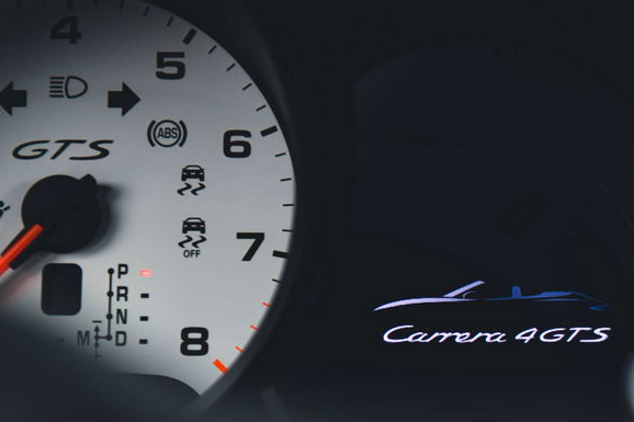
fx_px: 2183
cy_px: 340
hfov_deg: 16.5
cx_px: 409
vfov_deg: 11.0
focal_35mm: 124
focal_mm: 70
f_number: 2.8
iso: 200
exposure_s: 1/160
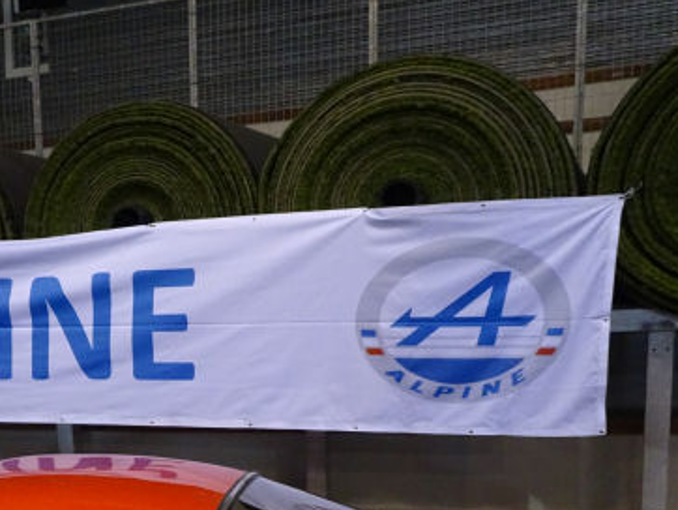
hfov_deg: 34.2
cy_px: 480
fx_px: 1039
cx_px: 73
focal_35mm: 53
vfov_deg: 26.4
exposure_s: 1/30
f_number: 3.5
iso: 640
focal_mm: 4.1
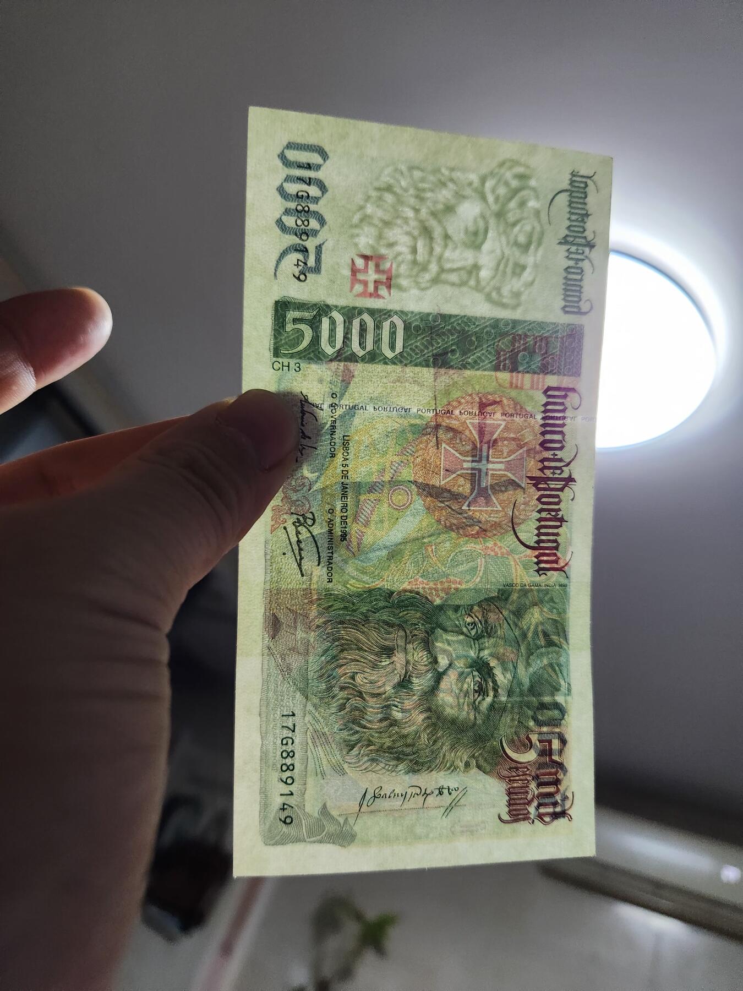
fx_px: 658
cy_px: 496
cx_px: 372
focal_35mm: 23
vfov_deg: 73.9
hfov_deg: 58.9
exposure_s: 1/100
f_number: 1.8
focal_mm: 5.4
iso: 640
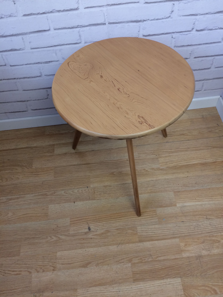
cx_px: 112
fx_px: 249
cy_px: 148
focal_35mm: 29
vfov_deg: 61.7
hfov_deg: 48.2
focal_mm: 4.15
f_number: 2.2
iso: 50
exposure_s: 1/33
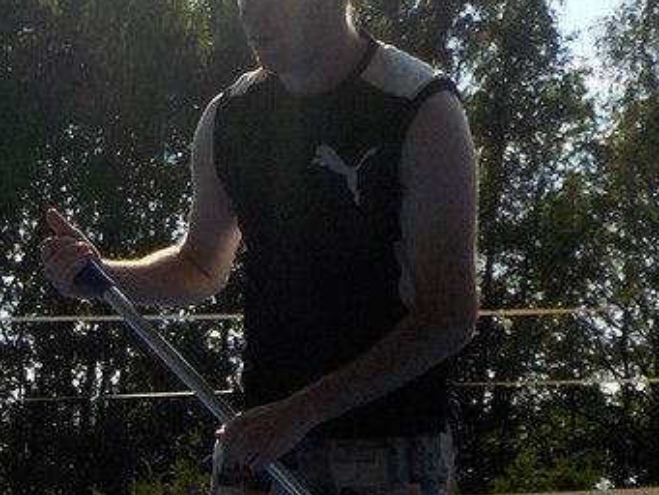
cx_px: -95
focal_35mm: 90
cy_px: 729
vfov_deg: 15.3
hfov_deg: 20.6
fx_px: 1714
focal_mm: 4.1
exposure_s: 1/500
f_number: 6.6
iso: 125
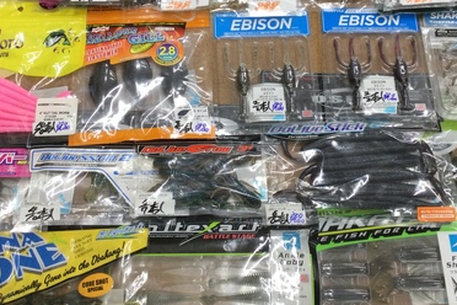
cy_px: 70
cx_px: 233
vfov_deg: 25.6
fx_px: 660
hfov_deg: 38.2
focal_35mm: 52
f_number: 2.4
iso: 25
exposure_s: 1/30
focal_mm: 3.3
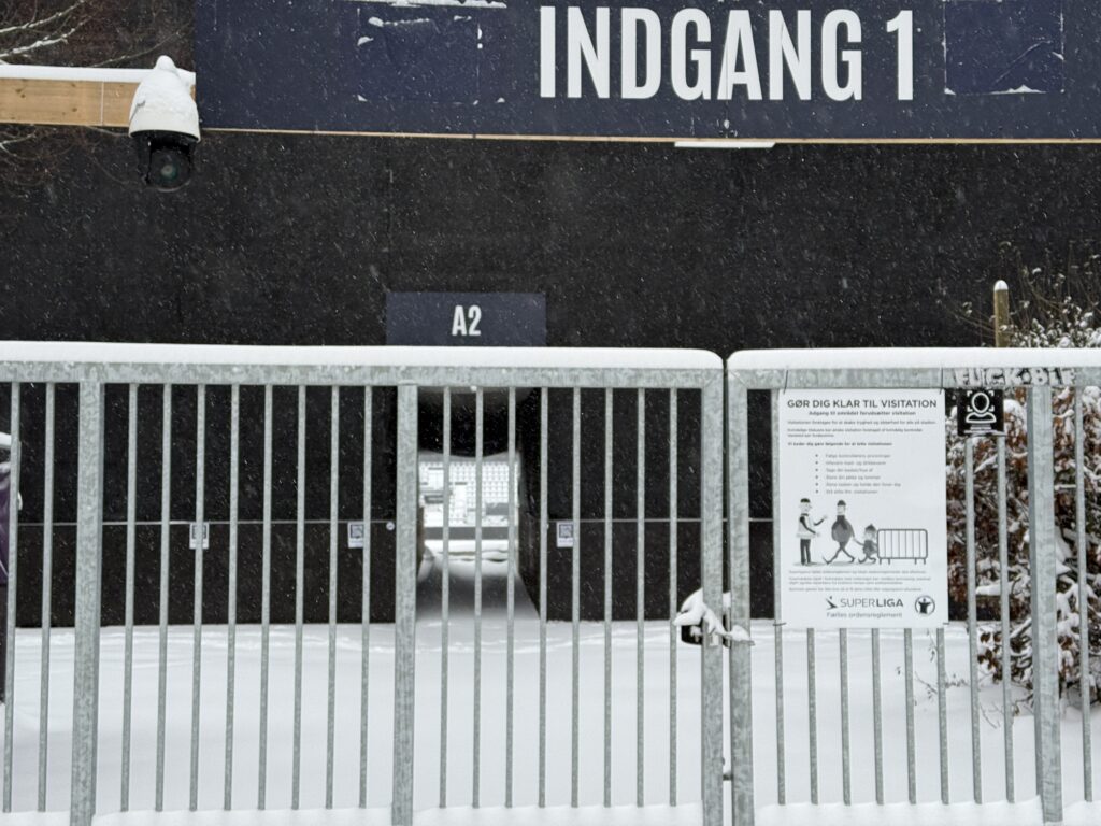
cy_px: 413
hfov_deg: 39.7
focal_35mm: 48
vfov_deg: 30.3
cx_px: 550
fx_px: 1527
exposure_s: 1/319
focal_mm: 6.76
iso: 80
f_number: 1.78
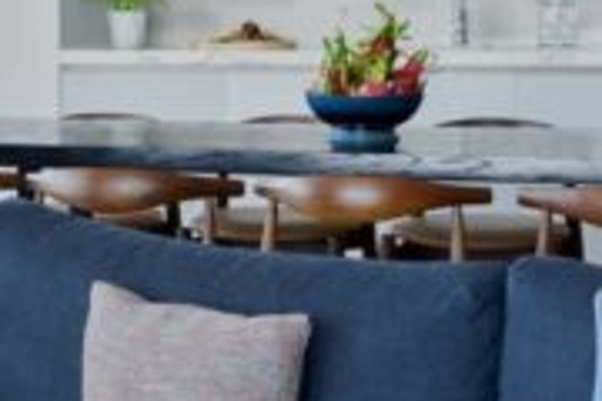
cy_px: -17
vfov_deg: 11.9
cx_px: 0
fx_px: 1906
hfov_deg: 17.5
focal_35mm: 114
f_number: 11
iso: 64
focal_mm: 20
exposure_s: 1/8
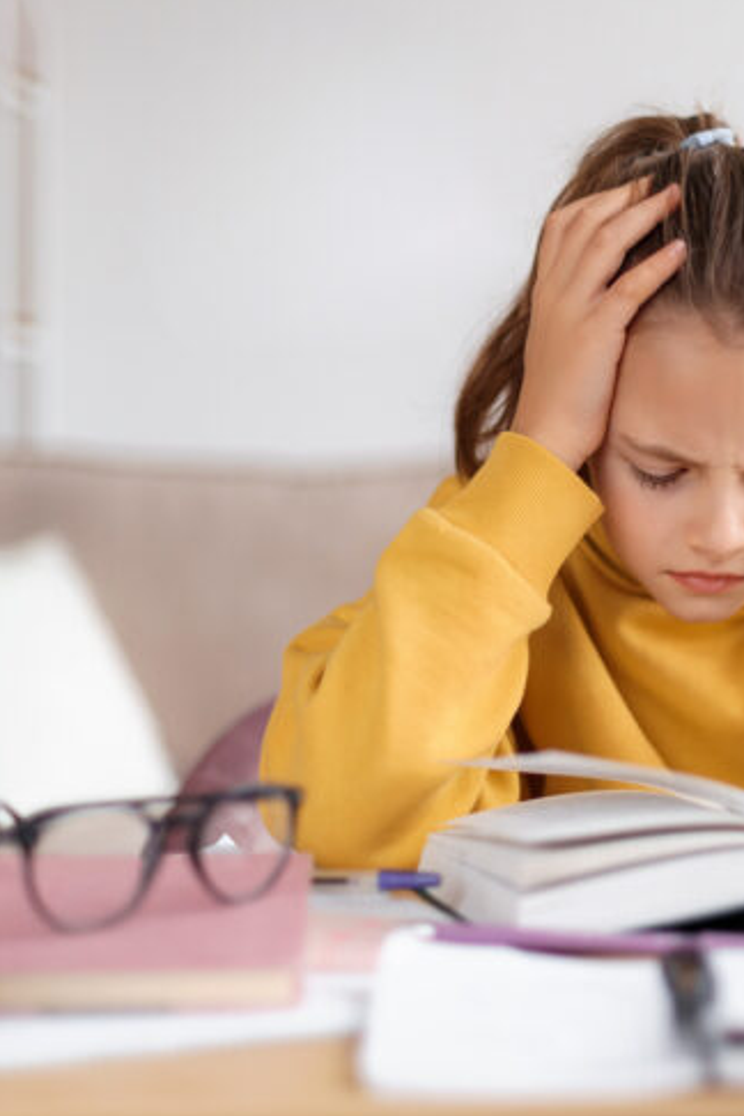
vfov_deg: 25.7
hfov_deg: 17.0
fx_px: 2449
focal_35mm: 79
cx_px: 712
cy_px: 560
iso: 1000
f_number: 1.8
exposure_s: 1/100
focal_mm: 50
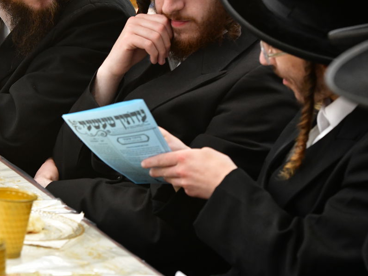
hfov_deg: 11.1
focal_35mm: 178
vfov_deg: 8.3
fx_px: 1892
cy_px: 68
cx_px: 113
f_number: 5.6
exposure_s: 1/100
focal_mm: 105
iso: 3200
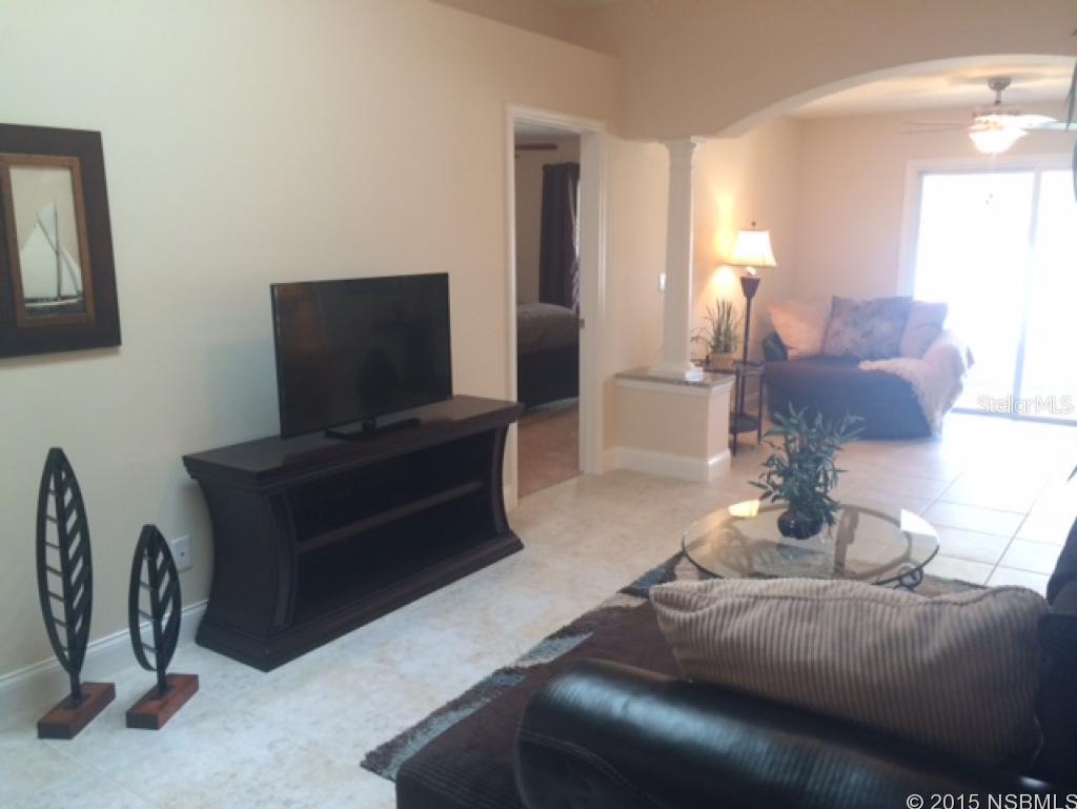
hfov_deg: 59.9
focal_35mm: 30
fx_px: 934
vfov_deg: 46.8
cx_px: 538
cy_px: 404
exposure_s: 1/30
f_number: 2.2
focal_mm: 4.12
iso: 100
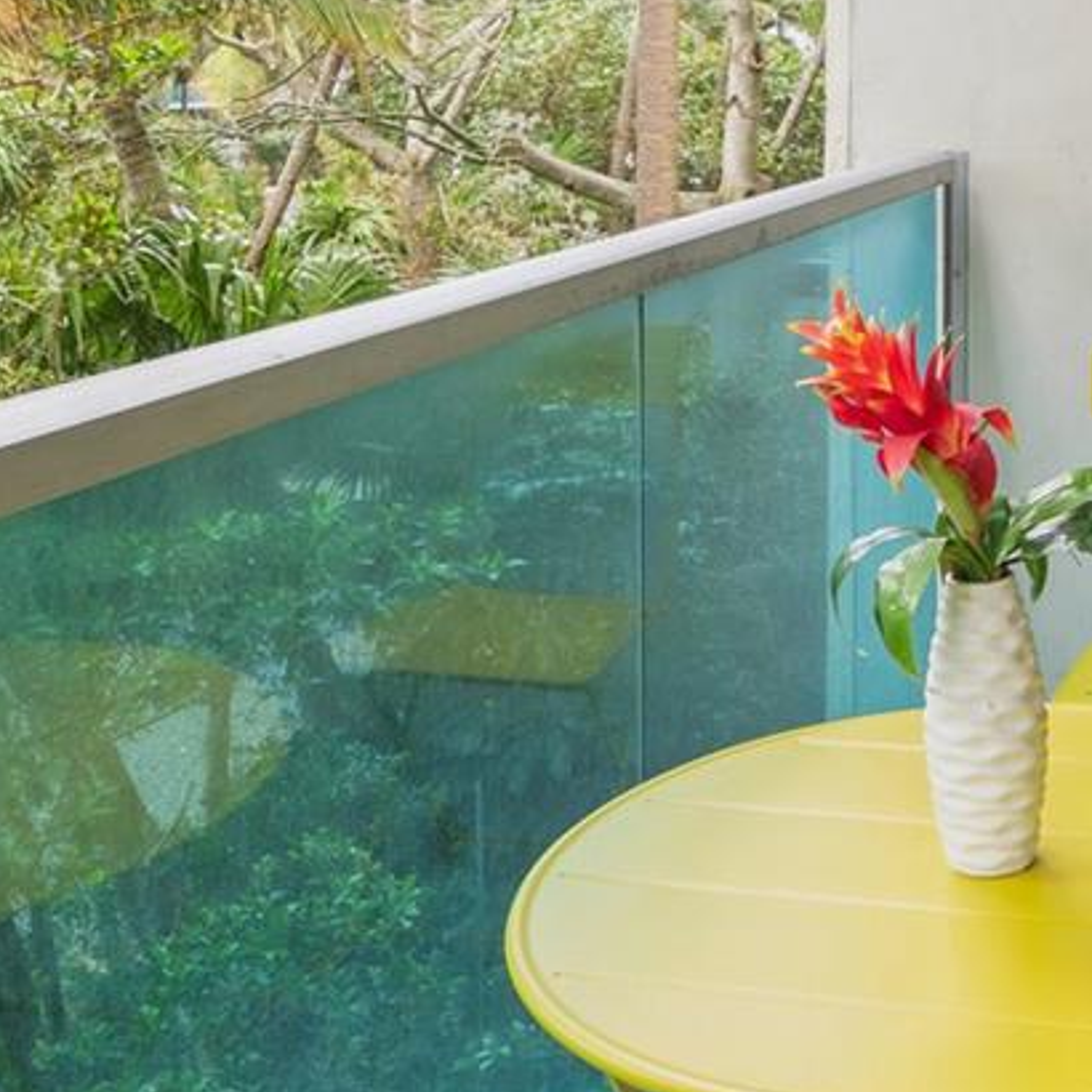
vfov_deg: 30.3
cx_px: 1097
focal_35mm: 53
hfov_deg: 30.0
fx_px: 1892
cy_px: 48
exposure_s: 1/25
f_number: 8
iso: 320
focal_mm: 16
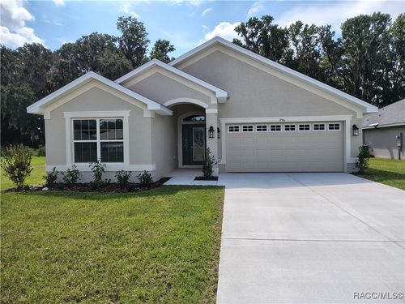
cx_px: 202
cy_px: 152
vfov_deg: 56.8
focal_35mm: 24
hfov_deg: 71.6
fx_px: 281
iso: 100
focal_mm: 5.56
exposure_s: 1/1451
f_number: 1.8
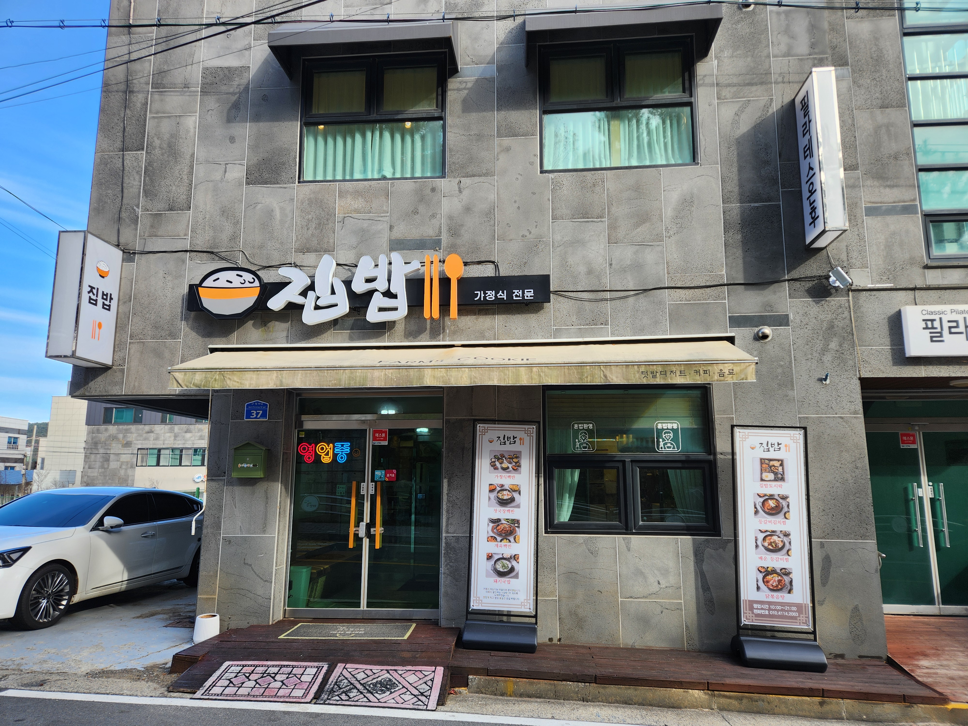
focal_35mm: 23
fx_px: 643
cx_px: 484
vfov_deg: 58.9
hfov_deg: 73.9
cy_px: 363
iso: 20
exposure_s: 1/261
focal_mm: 5.4
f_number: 1.8
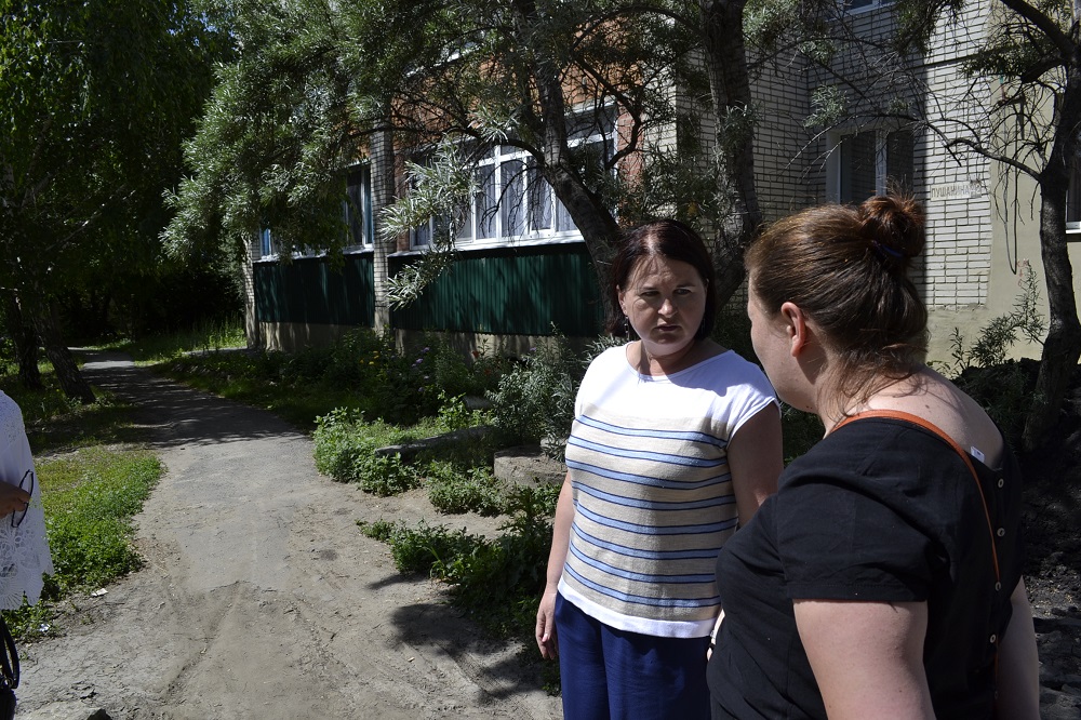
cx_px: 540
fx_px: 810
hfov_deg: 67.4
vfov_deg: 47.9
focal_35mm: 27
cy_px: 360
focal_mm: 18
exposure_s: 1/250
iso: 100
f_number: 8
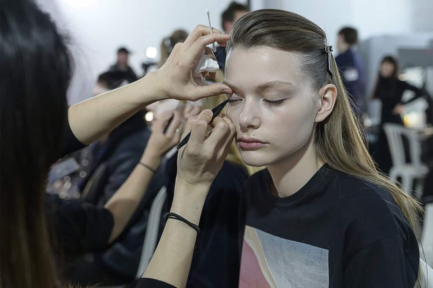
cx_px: 216
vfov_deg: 37.8
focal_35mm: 35
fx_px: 421
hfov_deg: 54.5
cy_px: 144
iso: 500
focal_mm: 35
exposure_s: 1/320
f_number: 3.2
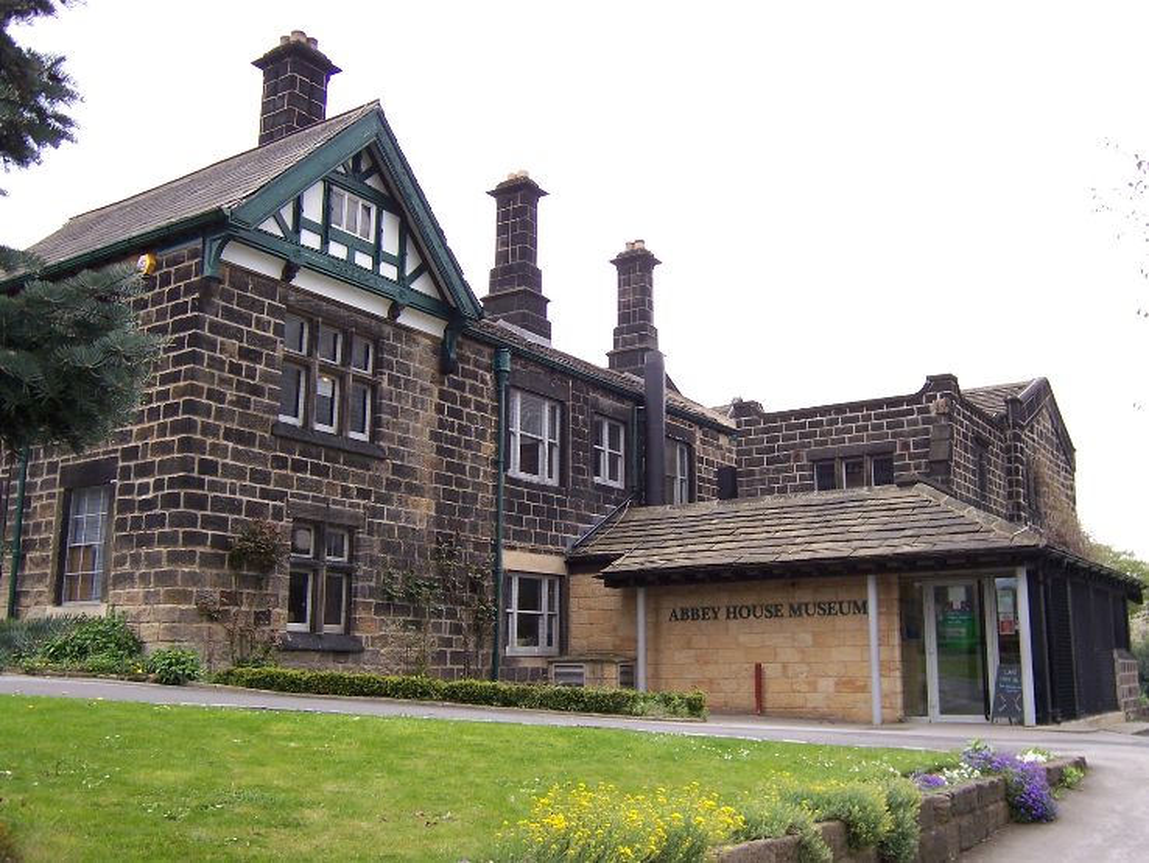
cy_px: 432
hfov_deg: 55.3
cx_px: 574
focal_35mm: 33
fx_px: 1096
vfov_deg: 43.0
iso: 80
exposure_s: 1/125
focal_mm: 5.5
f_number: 3.4
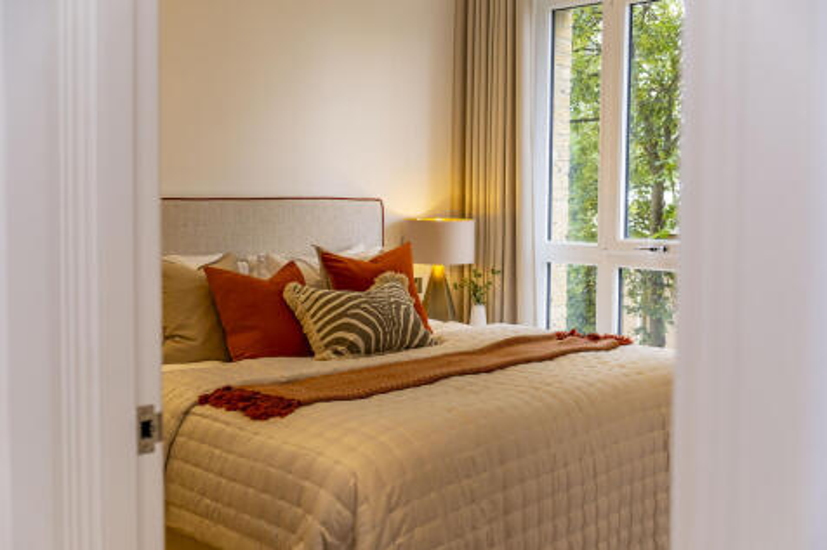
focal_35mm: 38
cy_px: 275
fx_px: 873
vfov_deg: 35.0
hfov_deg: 50.7
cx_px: 414
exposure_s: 1/170
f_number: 3.2
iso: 250
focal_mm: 25.4
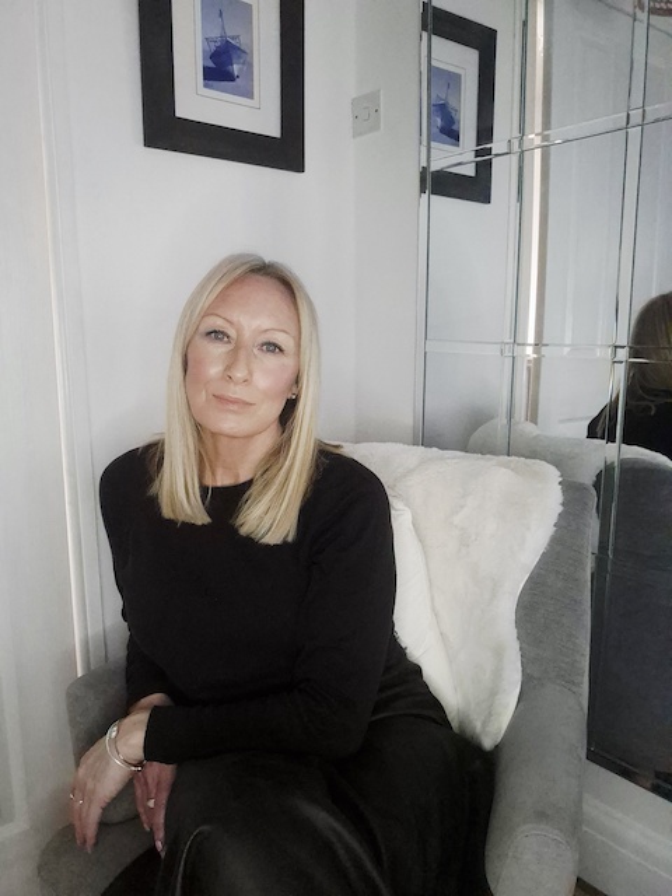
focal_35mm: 25
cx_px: 336
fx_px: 647
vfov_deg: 69.4
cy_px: 448
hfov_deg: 54.9
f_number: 2.2
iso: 500
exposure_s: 1/50
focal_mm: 3.3
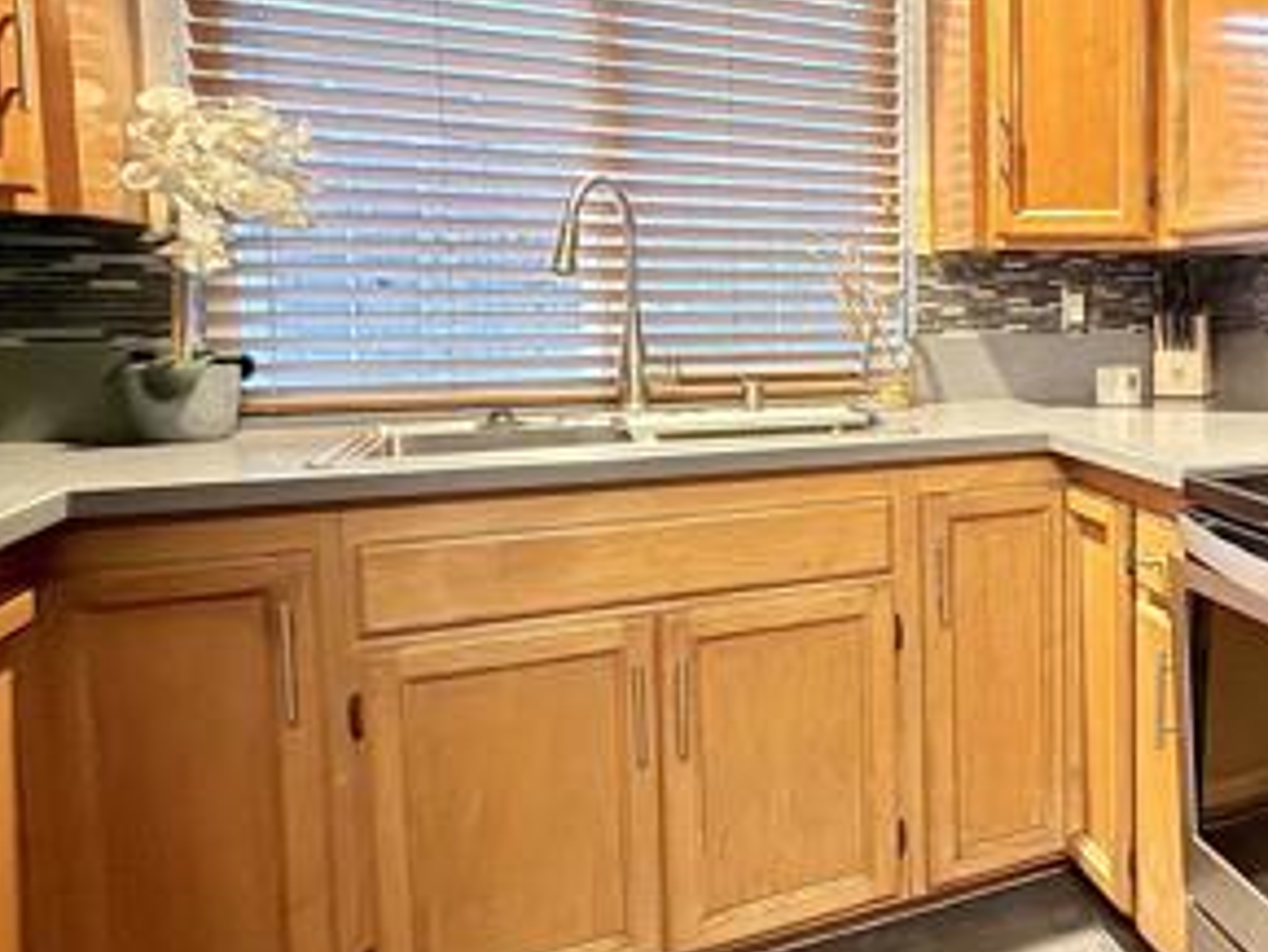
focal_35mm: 31
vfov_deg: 45.2
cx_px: 1294
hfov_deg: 47.4
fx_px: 1136
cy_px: 369
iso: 640
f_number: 2.2
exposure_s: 1/15
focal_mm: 2.22
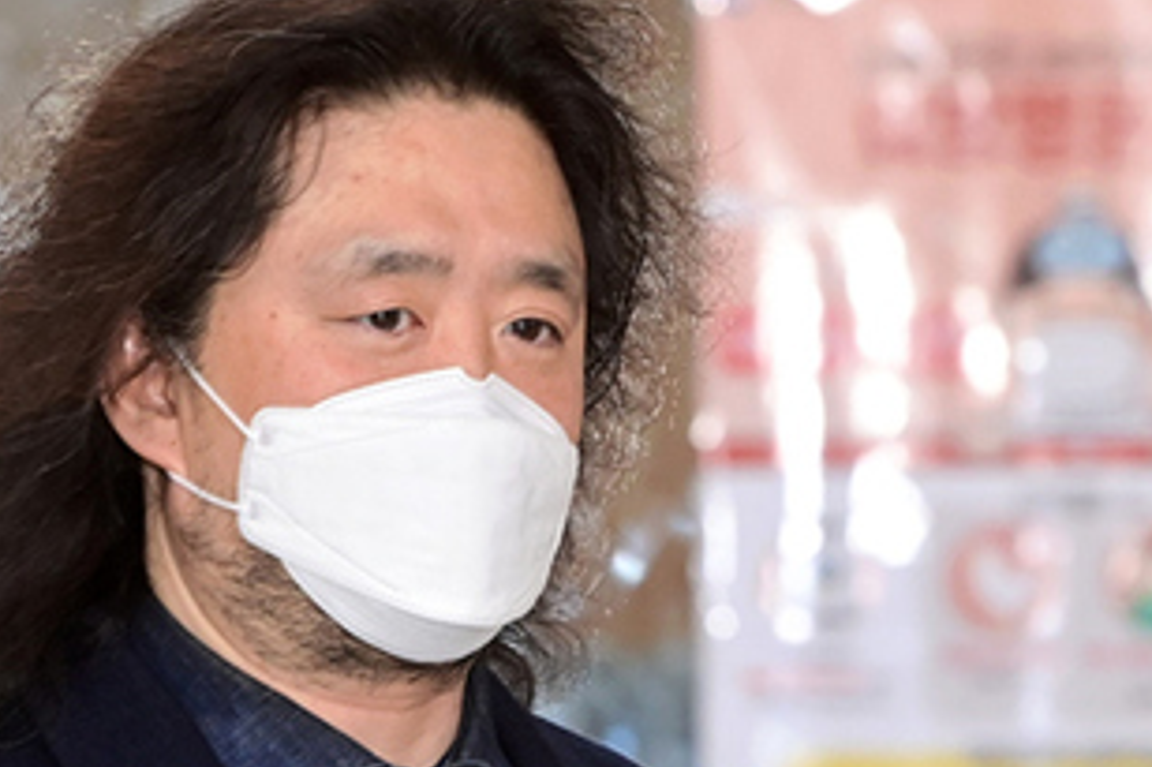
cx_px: 385
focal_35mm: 395
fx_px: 12633
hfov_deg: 5.2
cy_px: 604
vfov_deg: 3.5
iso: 1600
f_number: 4
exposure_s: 1/200
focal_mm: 190
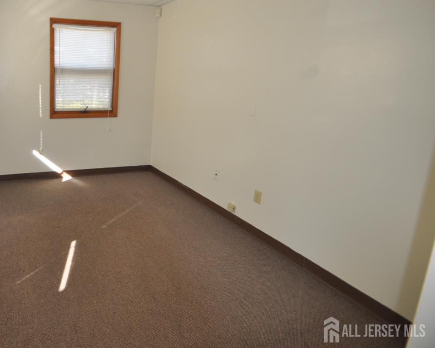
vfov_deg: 62.0
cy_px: 125
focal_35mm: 22
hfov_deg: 68.8
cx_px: 95
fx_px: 283
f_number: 3.5
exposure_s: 1/125
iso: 400
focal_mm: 10
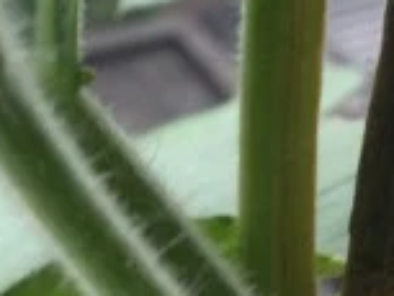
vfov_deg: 8.5
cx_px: -75
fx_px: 1982
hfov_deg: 11.1
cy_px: 17
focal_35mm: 174
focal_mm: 3.3
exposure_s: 1/138
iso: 25
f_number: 2.4
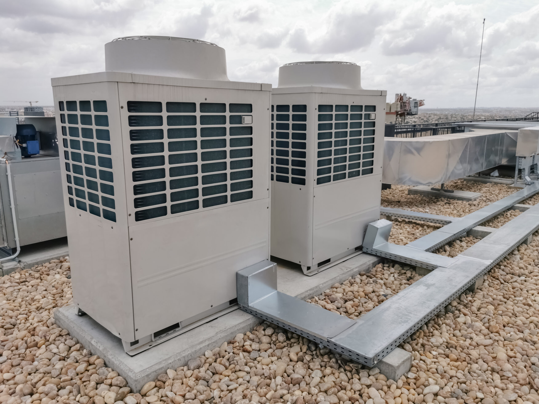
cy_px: 202
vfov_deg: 51.4
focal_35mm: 27
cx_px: 270
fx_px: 420
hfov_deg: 65.3
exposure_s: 1/4800
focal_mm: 5.6
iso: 50
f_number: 1.6
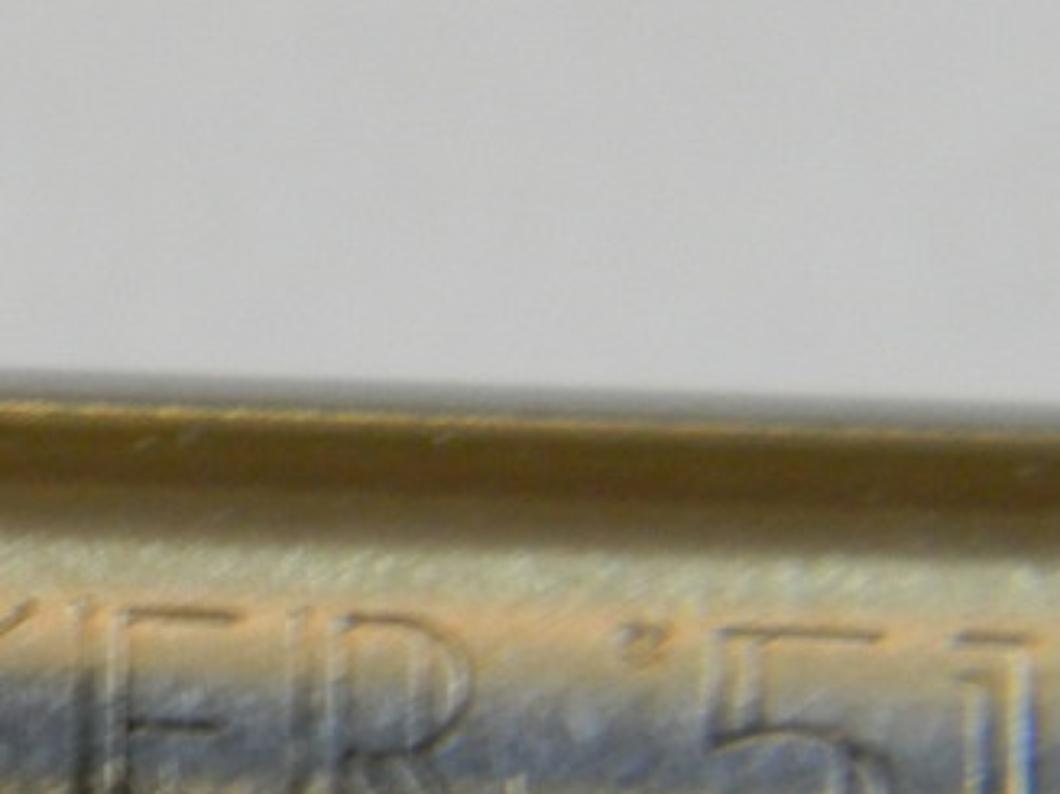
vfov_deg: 5.5
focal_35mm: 271
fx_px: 8295
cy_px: 762
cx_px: -8
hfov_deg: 7.3
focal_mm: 15.1
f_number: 4.5
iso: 222
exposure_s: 1/30
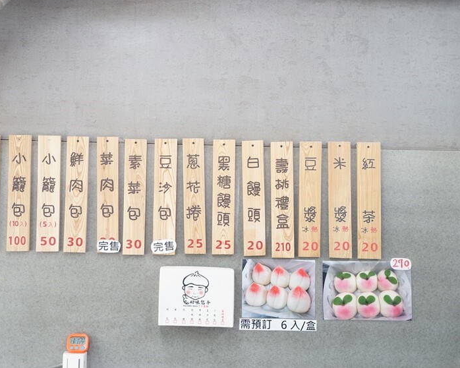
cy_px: 182
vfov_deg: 23.8
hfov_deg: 29.5
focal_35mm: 64
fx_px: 871
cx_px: 192
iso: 640
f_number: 2.8
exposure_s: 1/60
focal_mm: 56
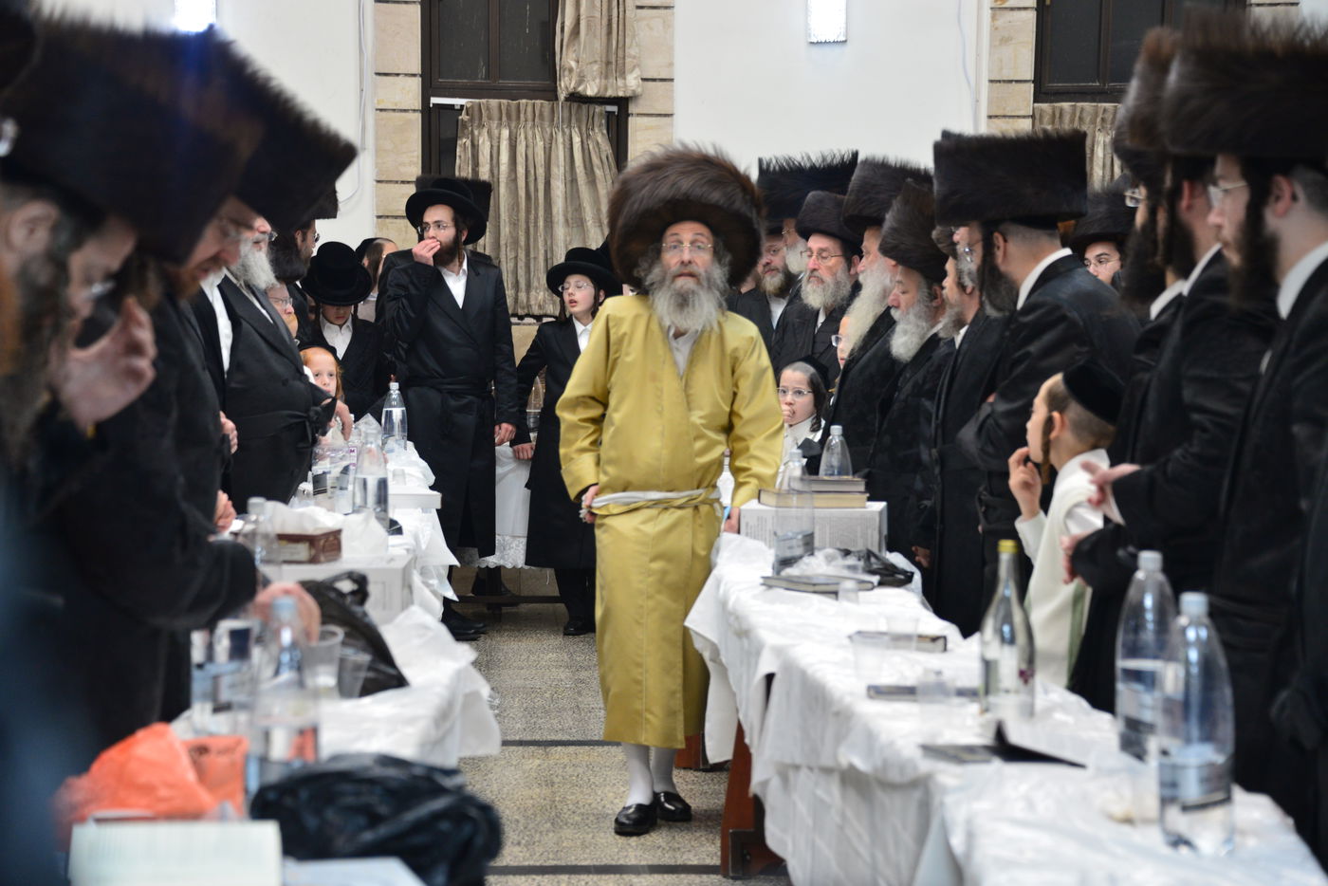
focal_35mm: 105
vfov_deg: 13.0
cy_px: 443
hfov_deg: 19.5
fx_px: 3874
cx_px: 664
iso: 1600
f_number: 5.6
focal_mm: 105
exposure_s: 1/100
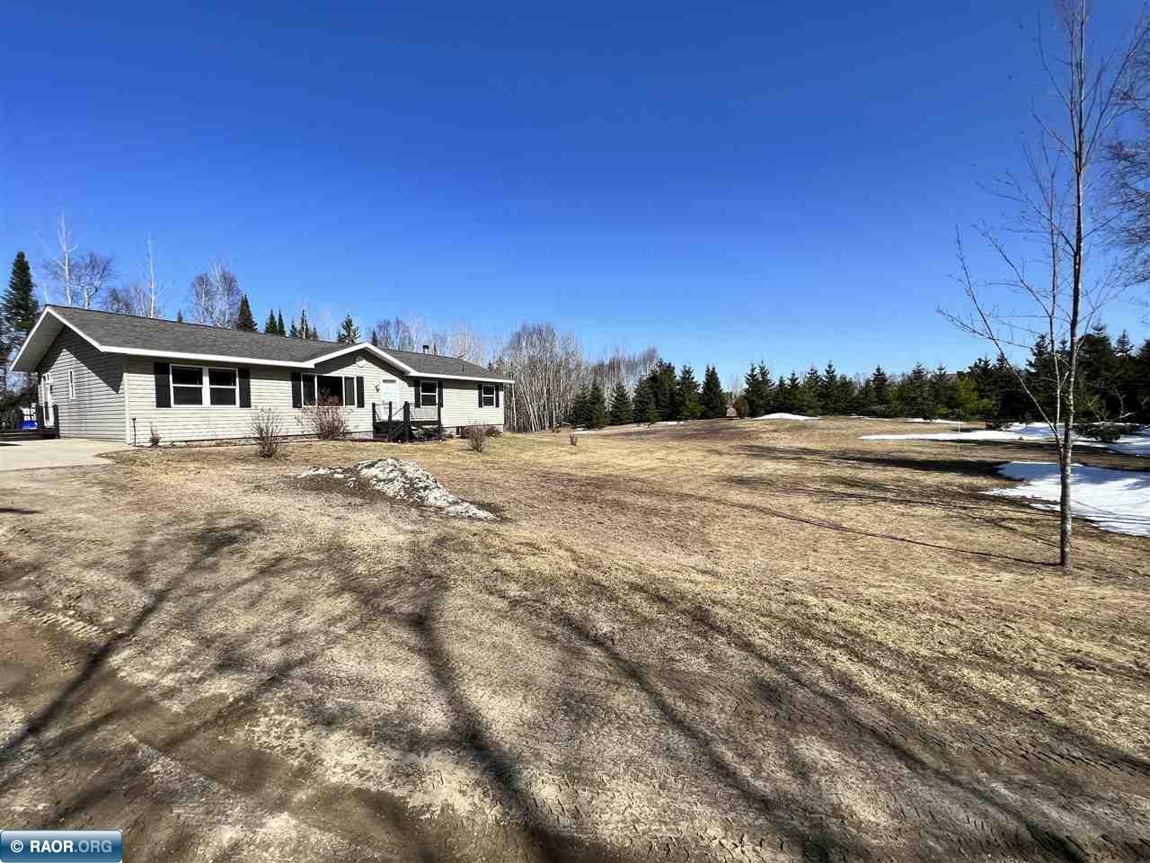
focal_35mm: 13
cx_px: 575
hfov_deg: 106.2
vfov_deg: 89.9
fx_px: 432
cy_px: 432
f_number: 1.8
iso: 32
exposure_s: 1/2096
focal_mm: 1.57
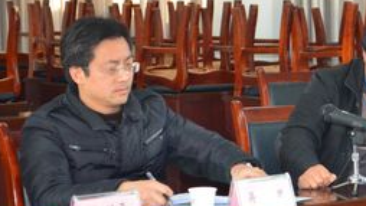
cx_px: 349
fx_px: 1650
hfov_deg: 12.5
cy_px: 67
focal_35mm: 170
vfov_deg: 7.1
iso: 2200
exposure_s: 1/60
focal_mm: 55
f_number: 5.6
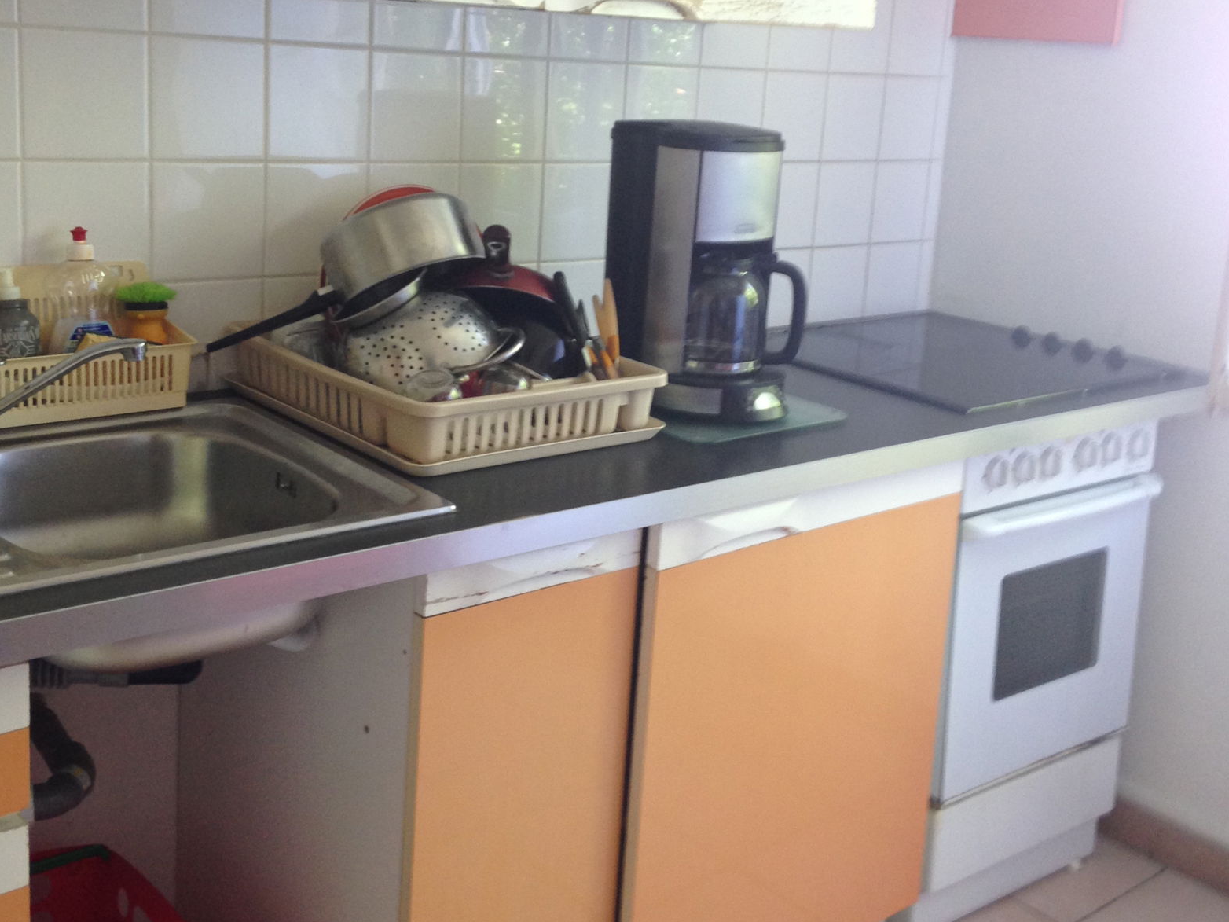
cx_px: 614
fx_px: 1598
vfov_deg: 32.0
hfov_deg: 42.1
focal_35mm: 45
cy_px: 347
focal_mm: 4.12
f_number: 2.4
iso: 100
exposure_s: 1/20
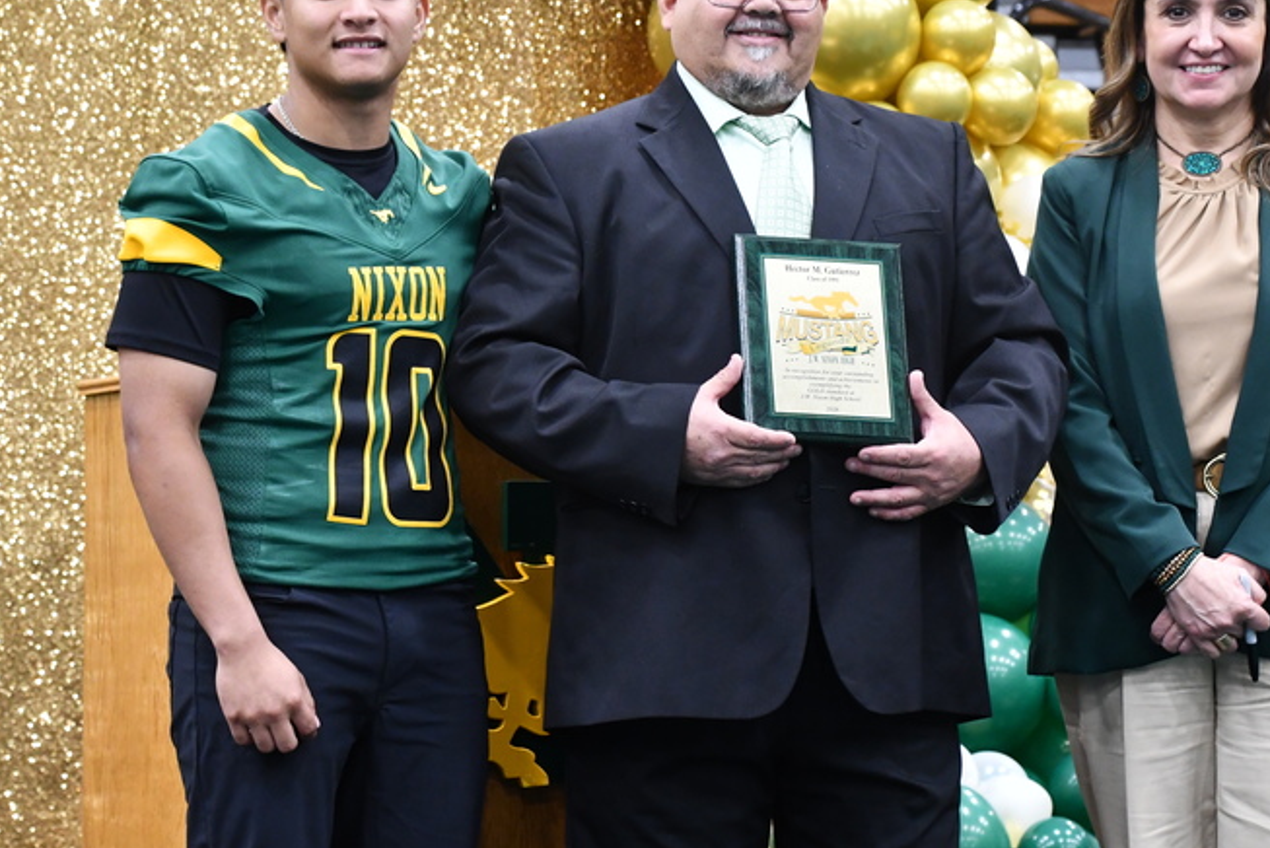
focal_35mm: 152
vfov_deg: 9.0
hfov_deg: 13.5
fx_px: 5364
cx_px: 683
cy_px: 316
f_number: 5
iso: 2200
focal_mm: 65
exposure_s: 1/125
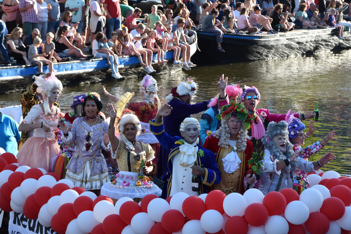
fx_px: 1243
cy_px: 117
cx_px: 176
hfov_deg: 16.1
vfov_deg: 10.8
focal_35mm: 128
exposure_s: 1/250
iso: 400
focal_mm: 85
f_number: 8
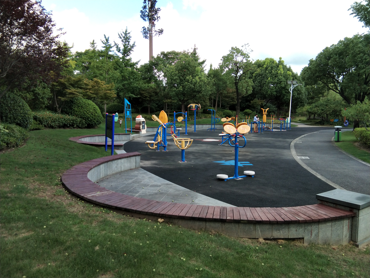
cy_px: 139
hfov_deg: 58.4
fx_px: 331
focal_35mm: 31
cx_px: 185
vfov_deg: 45.4
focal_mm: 3.69
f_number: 2.2
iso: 50
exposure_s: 1/334
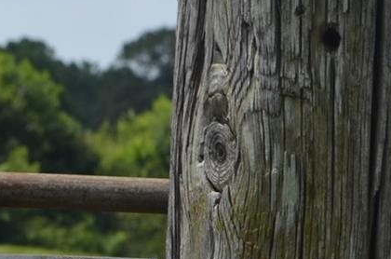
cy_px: 494
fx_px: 3327
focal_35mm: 307
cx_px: -47
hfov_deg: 6.7
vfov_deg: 4.4
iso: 100
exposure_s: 1/250
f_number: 8
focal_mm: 42
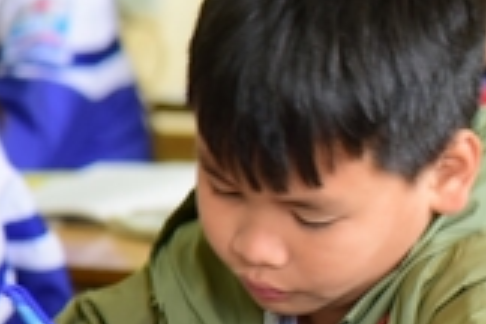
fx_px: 6075
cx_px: 777
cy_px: 207
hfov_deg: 4.5
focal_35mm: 450
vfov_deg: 3.1
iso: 1000
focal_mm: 112
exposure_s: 1/40
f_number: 4
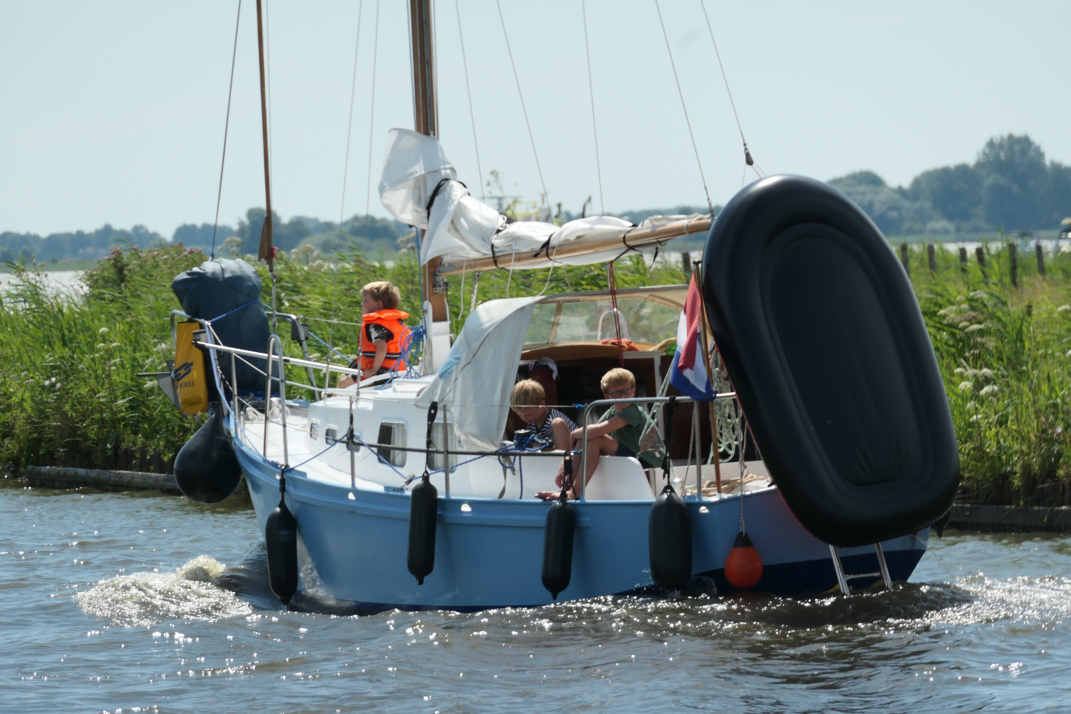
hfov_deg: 5.9
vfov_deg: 3.9
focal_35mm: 351
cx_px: 536
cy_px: 357
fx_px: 10441
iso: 200
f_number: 6.4
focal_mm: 128.4
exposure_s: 1/1000
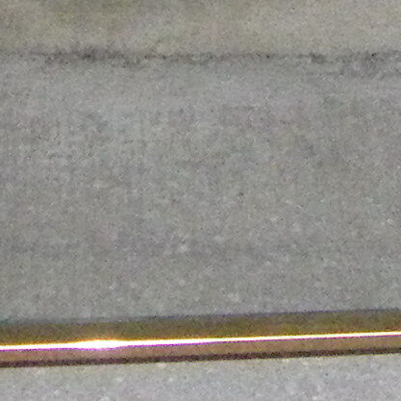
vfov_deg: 6.6
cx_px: 455
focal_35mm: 263
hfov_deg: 6.6
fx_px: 3447
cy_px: -225
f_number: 3.5
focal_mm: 6.3
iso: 800
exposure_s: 1/50
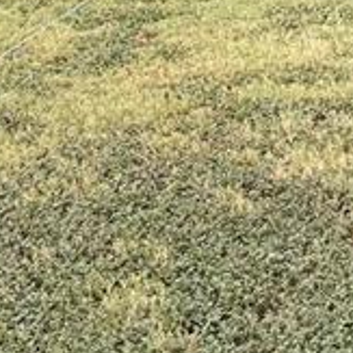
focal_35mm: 108
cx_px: 455
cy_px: -409
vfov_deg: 13.3
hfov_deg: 15.4
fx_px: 1246
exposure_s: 1/229
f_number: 1.6
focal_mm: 5.96
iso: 100
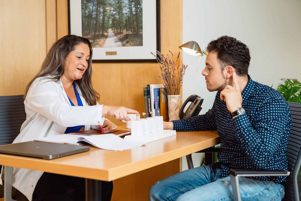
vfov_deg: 27.0
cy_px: 100
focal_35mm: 50
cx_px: 150
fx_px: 418
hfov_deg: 39.6
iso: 500
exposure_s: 1/125
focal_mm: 50
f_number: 3.2
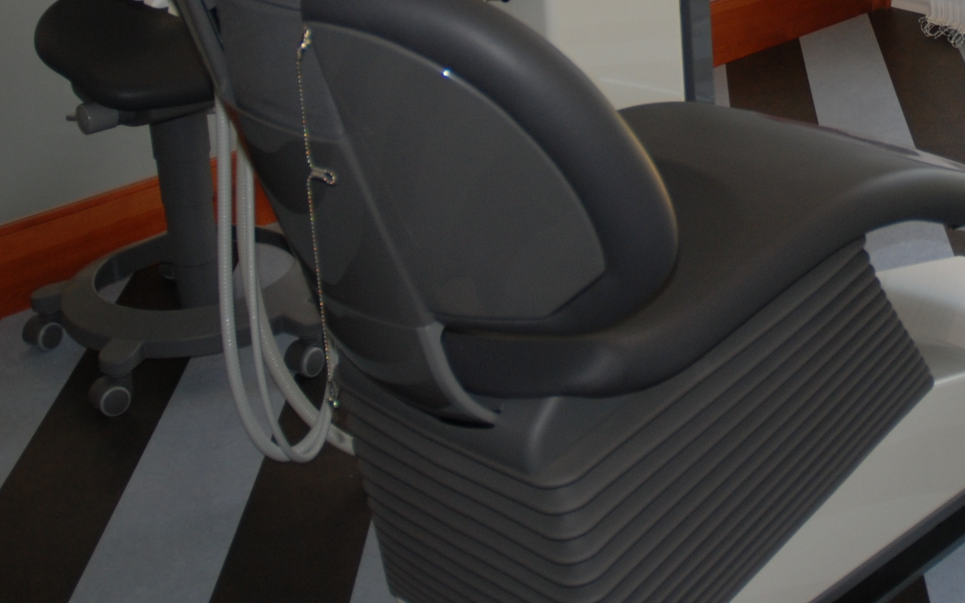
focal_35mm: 69
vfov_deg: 17.9
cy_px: -134
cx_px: 849
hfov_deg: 28.7
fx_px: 1815
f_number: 3.5
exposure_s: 1/160
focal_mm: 18
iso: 200
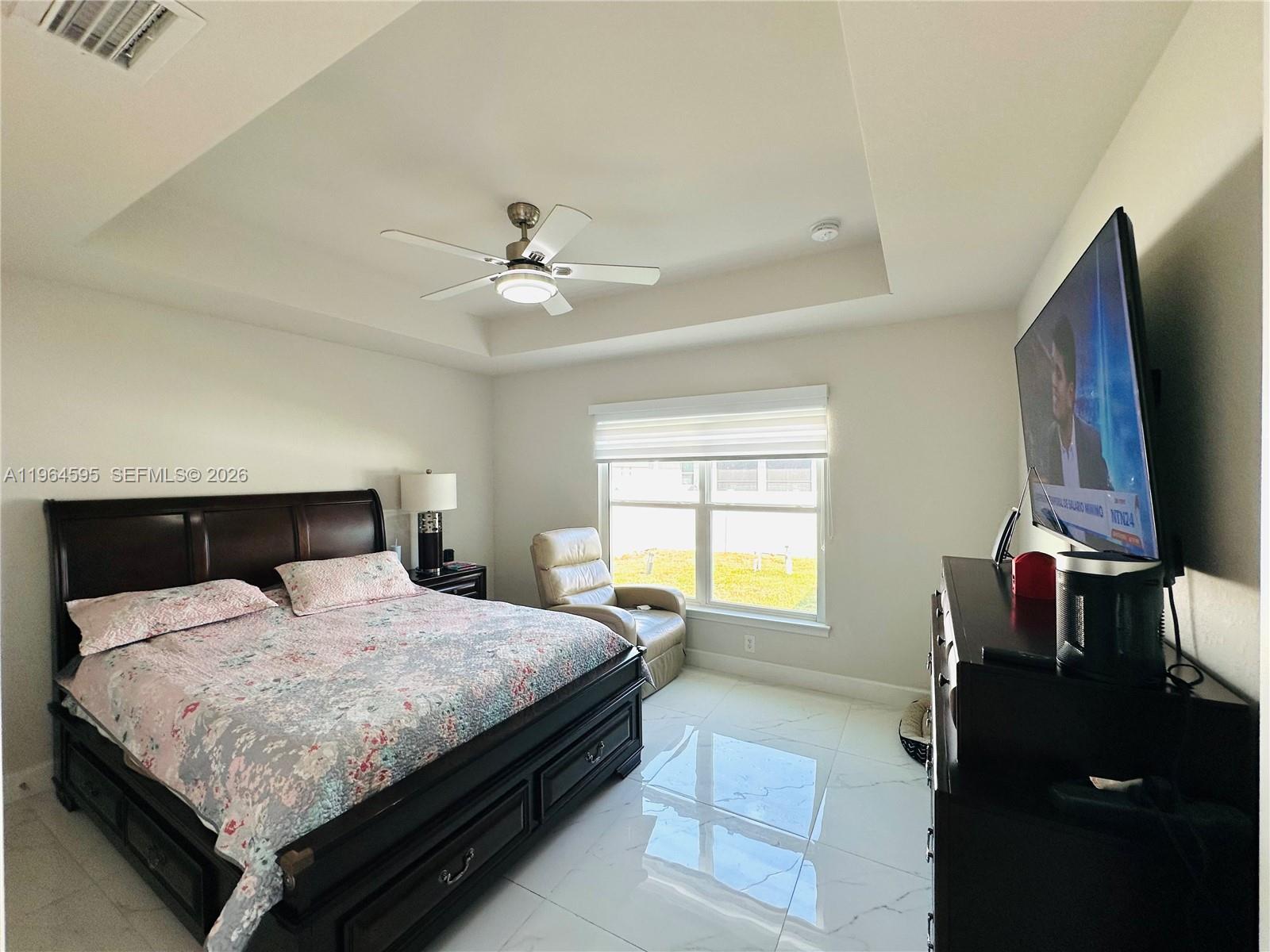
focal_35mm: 14
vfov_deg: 85.7
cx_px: 635
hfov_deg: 102.1
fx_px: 514
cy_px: 476
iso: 50
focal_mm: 2.22
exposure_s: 1/120
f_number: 2.2
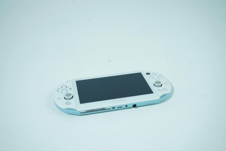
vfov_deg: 35.1
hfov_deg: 50.7
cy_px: 76
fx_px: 239
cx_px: 113
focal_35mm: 38
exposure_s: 1/40
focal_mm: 38
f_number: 7.1
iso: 160
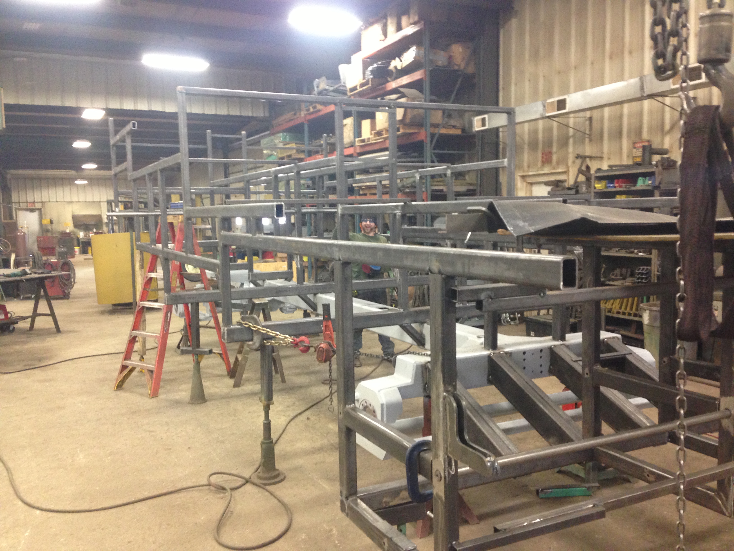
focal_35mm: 33
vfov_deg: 42.9
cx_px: 367
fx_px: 700
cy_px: 276
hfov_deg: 55.4
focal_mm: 4.13
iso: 250
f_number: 2.4
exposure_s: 1/20
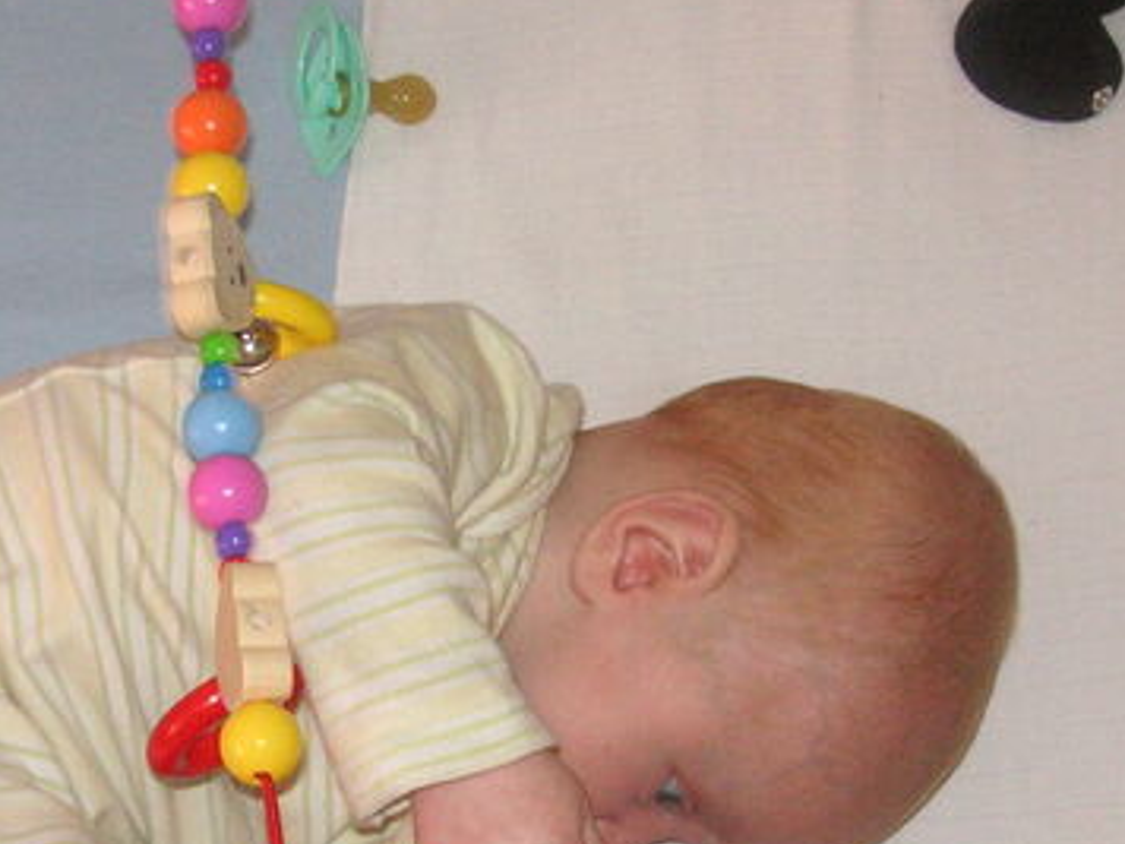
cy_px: 651
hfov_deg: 19.6
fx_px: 3217
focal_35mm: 99
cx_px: 196
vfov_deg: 14.9
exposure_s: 1/45
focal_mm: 7.3
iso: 160
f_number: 3.1
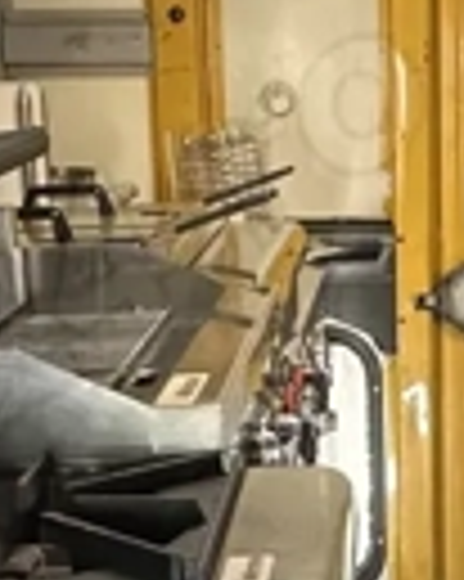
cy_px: 472
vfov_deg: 18.0
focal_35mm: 106
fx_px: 1822
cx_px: 464
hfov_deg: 14.3
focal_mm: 2.22
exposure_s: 1/99
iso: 250
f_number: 2.2
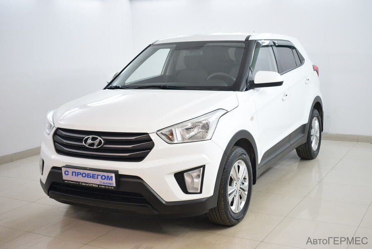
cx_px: 186
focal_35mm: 46
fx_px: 481
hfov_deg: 42.3
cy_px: 124
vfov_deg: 29.0
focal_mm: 31
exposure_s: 1/100
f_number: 4.2
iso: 1000
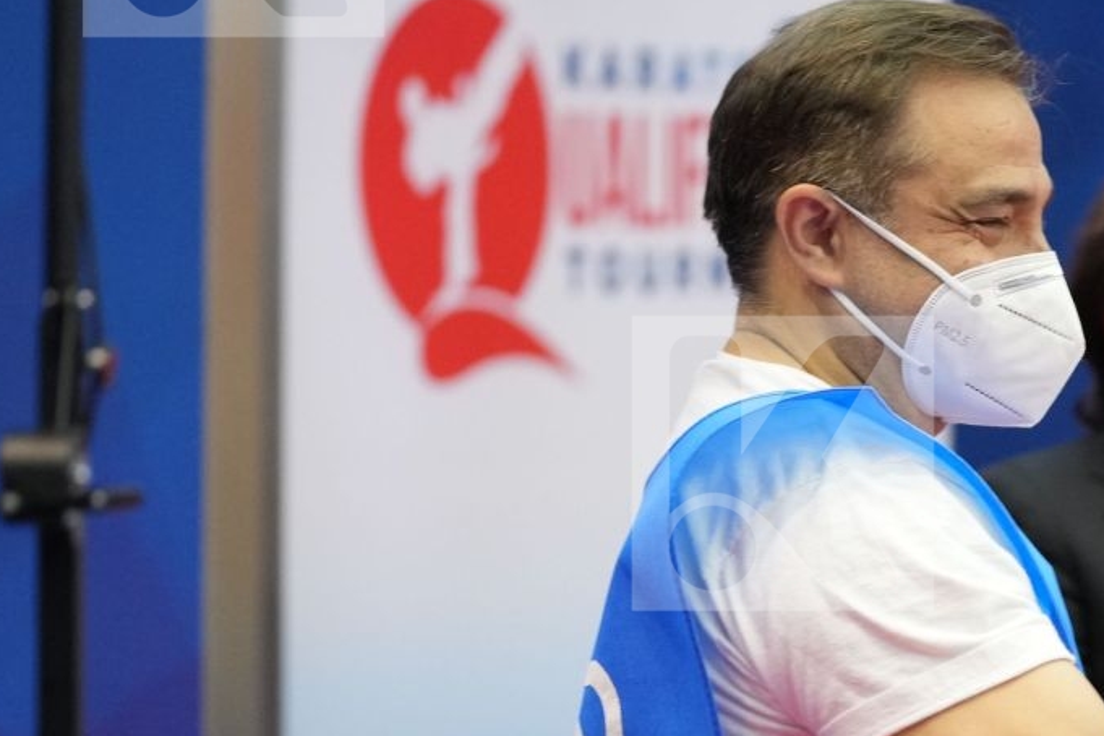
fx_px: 5673
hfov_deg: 10.9
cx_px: 1333
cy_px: 464
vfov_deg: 7.4
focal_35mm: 185
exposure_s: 1/500
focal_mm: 70
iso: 2500
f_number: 2.8
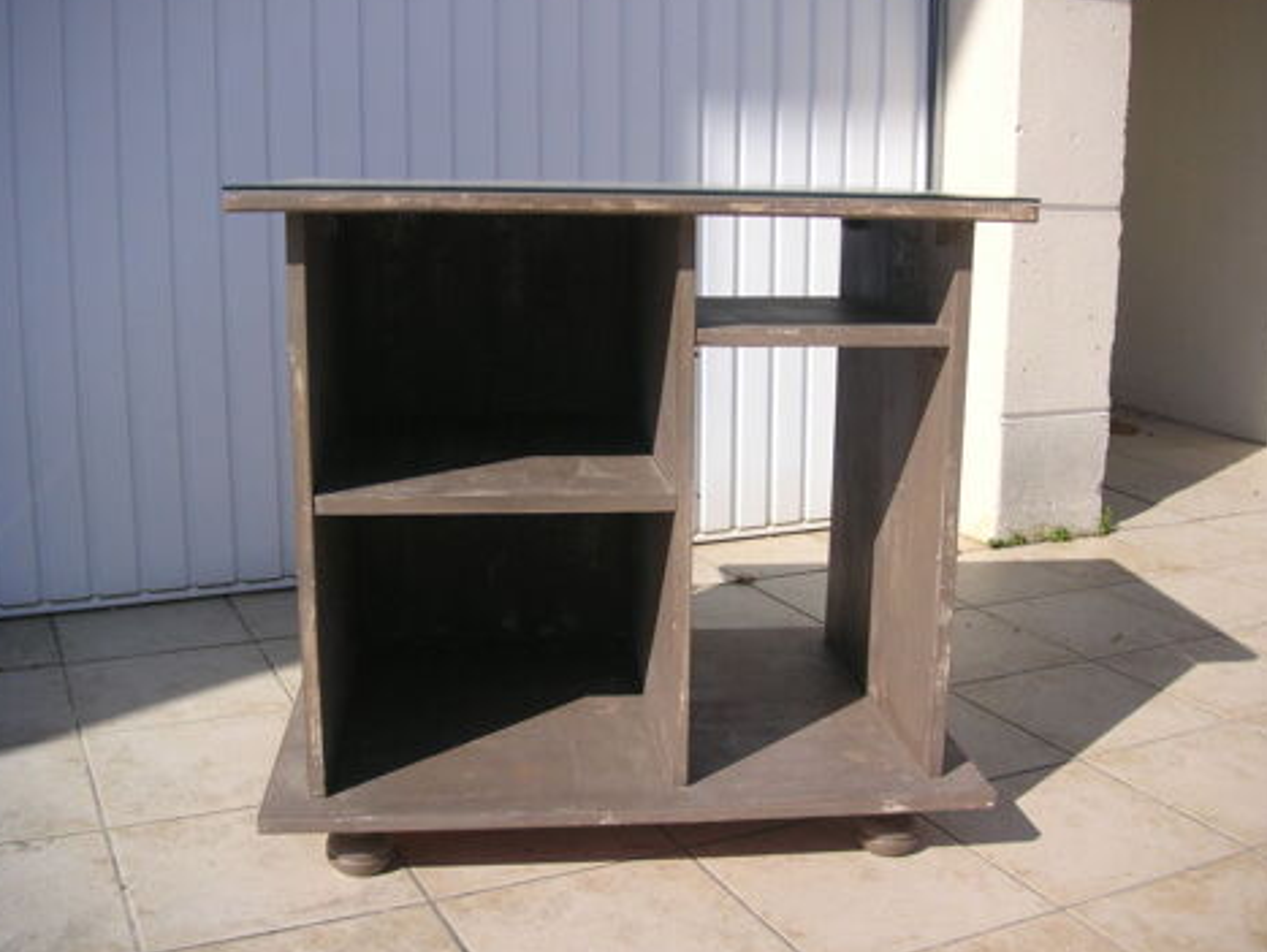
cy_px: 469
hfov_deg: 48.9
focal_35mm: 38
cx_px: 632
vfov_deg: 37.8
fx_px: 1392
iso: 50
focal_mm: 6.1
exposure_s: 1/180
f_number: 6.7
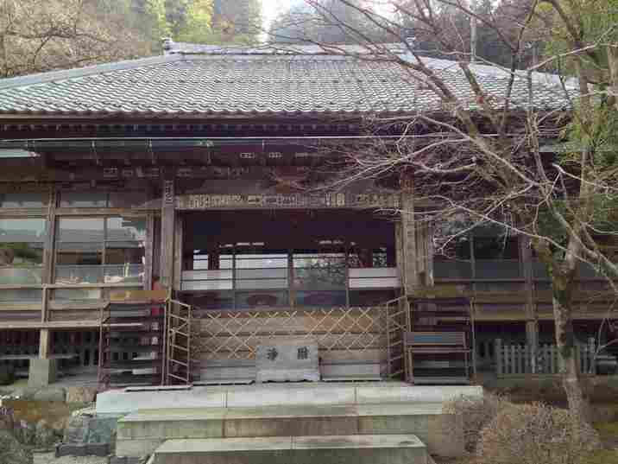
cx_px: 309
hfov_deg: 52.6
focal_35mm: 35
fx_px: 625
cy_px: 232
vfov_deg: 40.7
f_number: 2.4
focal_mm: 4.28
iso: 50
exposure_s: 1/123
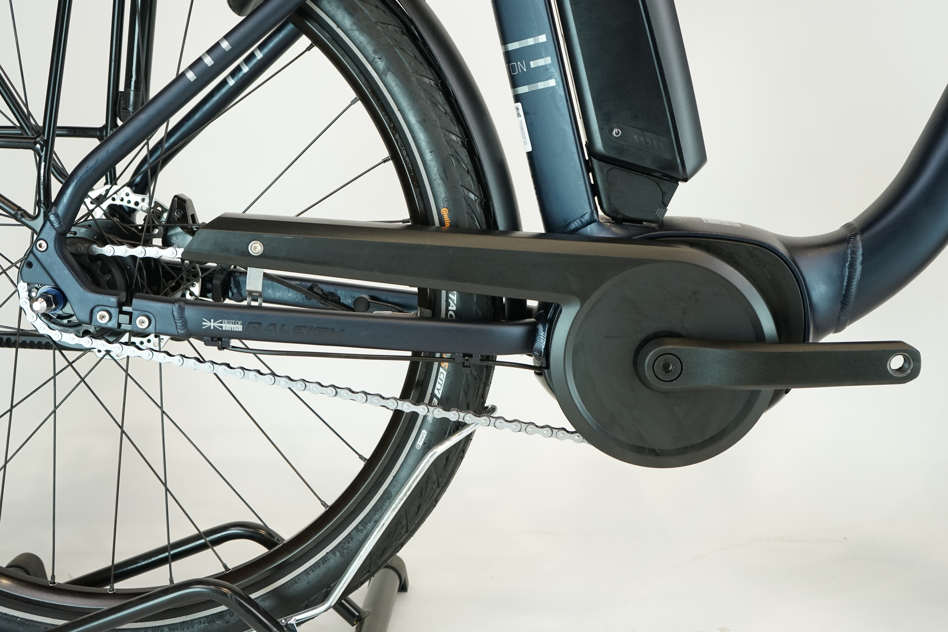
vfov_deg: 33.4
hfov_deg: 48.5
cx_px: 480
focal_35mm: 40
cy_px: 309
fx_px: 1053
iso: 1600
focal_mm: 39
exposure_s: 1/200
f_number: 5.6
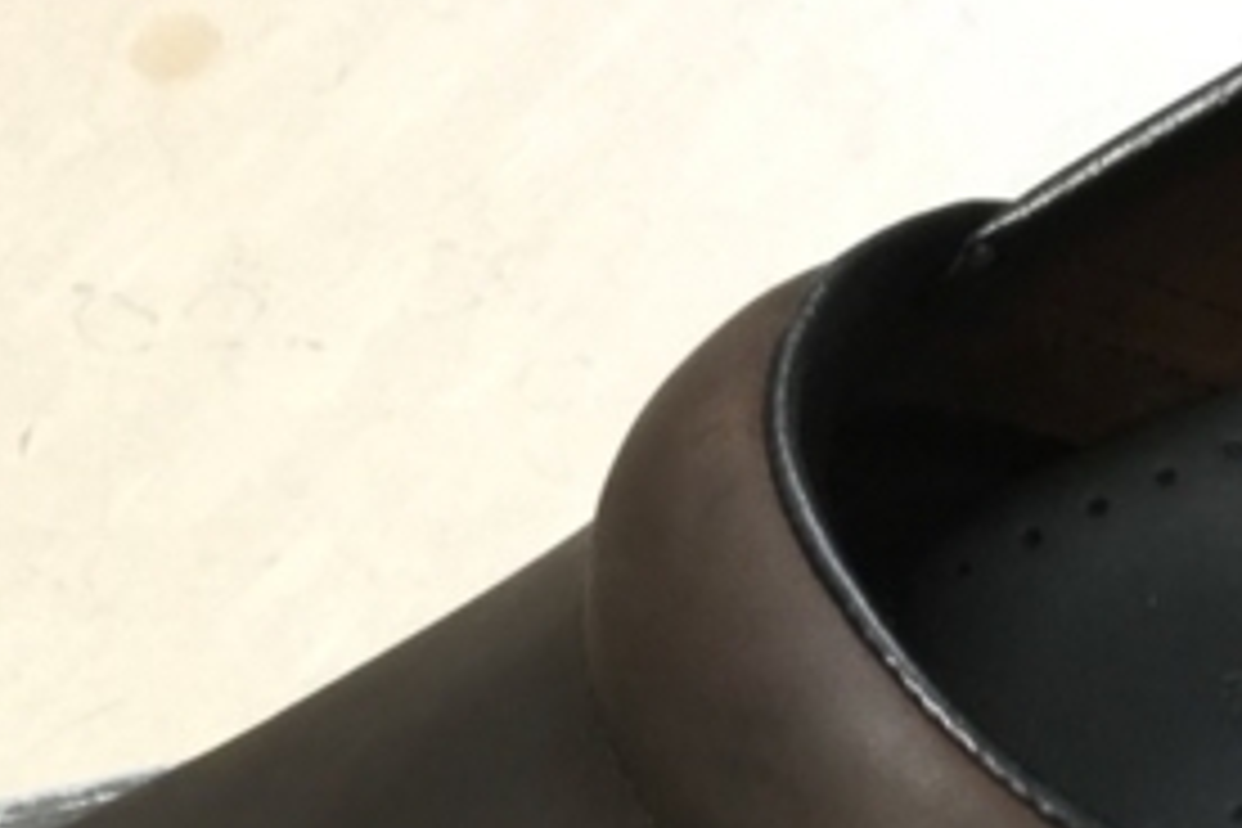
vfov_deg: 11.3
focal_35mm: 112
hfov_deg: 17.8
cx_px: 1242
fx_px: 3864
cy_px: 1503
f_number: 2.2
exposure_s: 1/17
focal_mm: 4.15
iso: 320
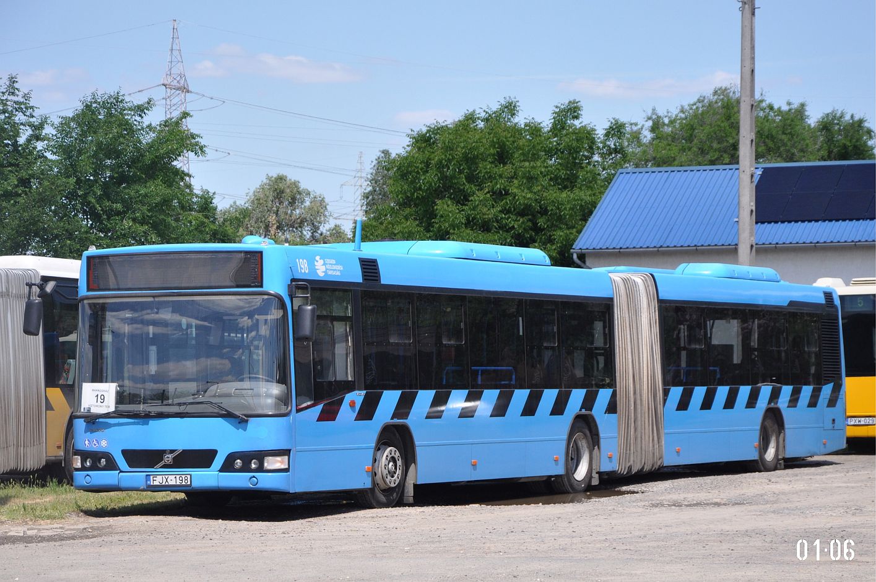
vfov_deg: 12.1
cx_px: 438
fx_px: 2734
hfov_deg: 18.2
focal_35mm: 112
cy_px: 291
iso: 400
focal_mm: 75
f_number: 5.3
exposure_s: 1/1250
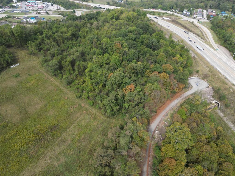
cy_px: 88
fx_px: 163
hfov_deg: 71.6
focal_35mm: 24
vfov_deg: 56.8
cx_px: 118
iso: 100
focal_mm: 6.72
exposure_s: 1/1000
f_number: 1.7
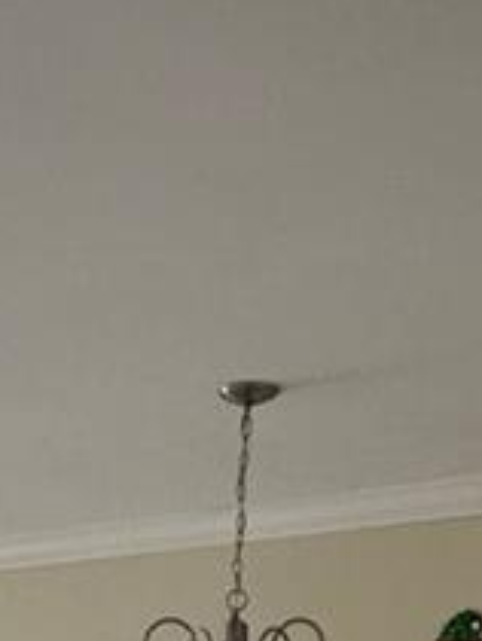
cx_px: -73
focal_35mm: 80
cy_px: 1071
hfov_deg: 17.7
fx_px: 1482
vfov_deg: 19.7
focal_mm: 2.22
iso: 200
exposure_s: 1/60
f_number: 2.2
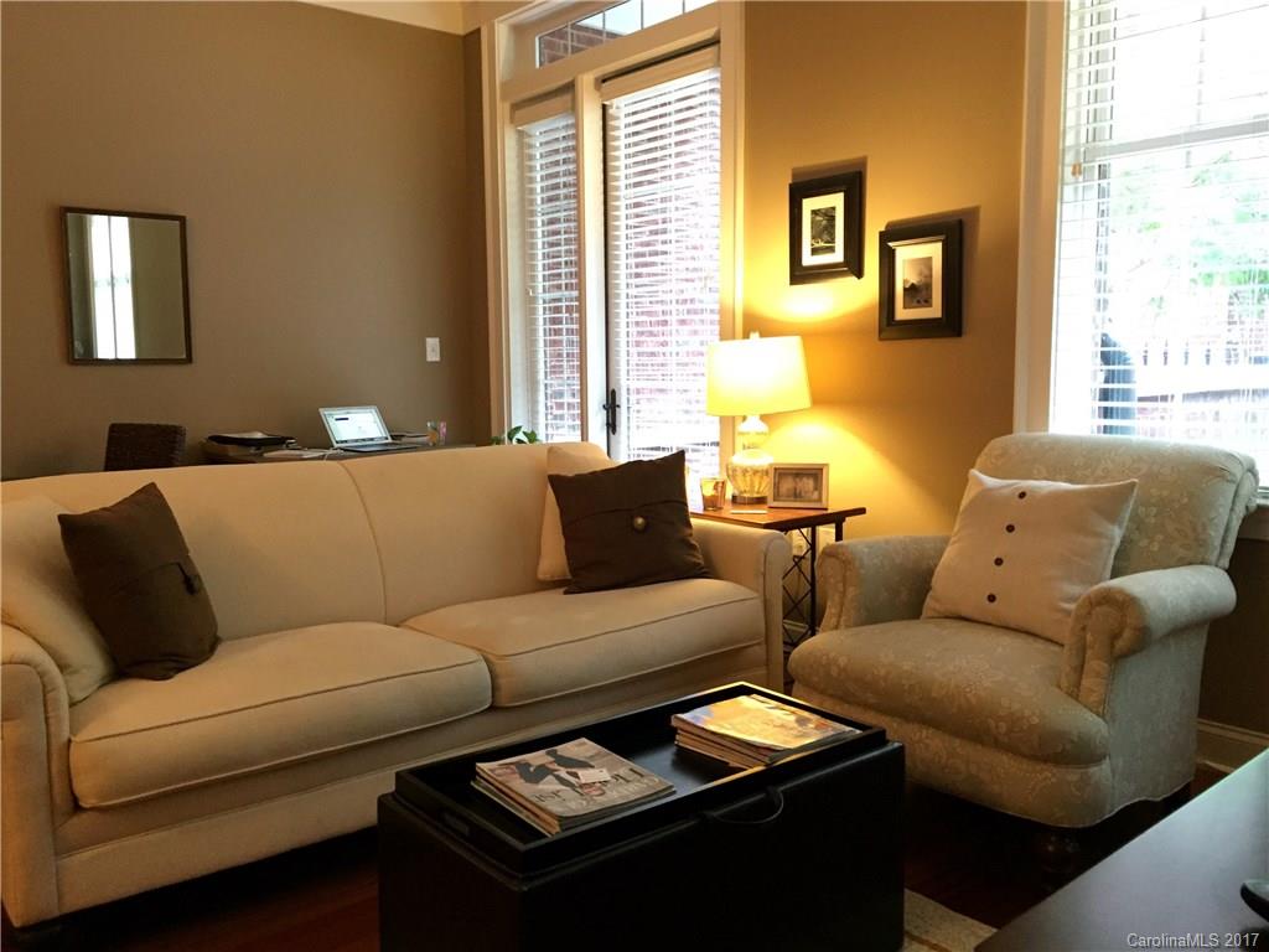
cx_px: 634
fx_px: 1063
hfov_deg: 61.7
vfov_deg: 48.2
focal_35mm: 29
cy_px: 476
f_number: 2.2
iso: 250
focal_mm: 4.15
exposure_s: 1/17
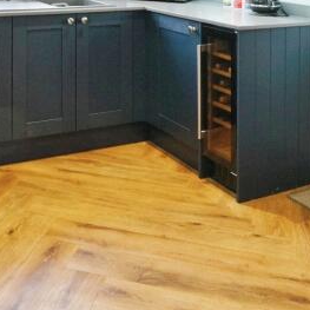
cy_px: -61
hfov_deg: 32.0
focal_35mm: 53
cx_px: 107
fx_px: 537
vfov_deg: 28.2
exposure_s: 1/40
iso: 2000
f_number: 9
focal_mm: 16
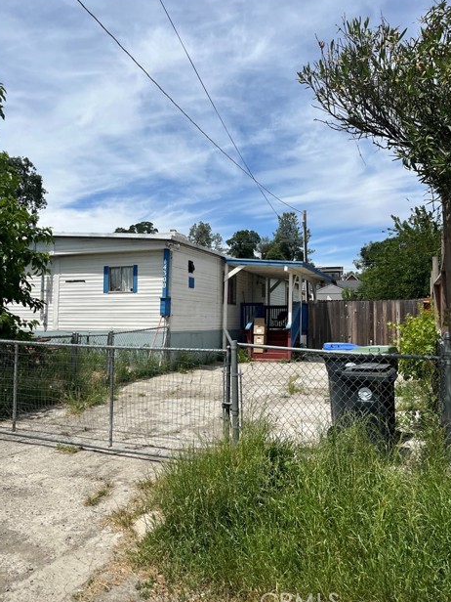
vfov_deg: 65.3
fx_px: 469
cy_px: 303
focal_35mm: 27
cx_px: 227
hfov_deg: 51.4
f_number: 1.6
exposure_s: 1/5556
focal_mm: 5.1
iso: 50
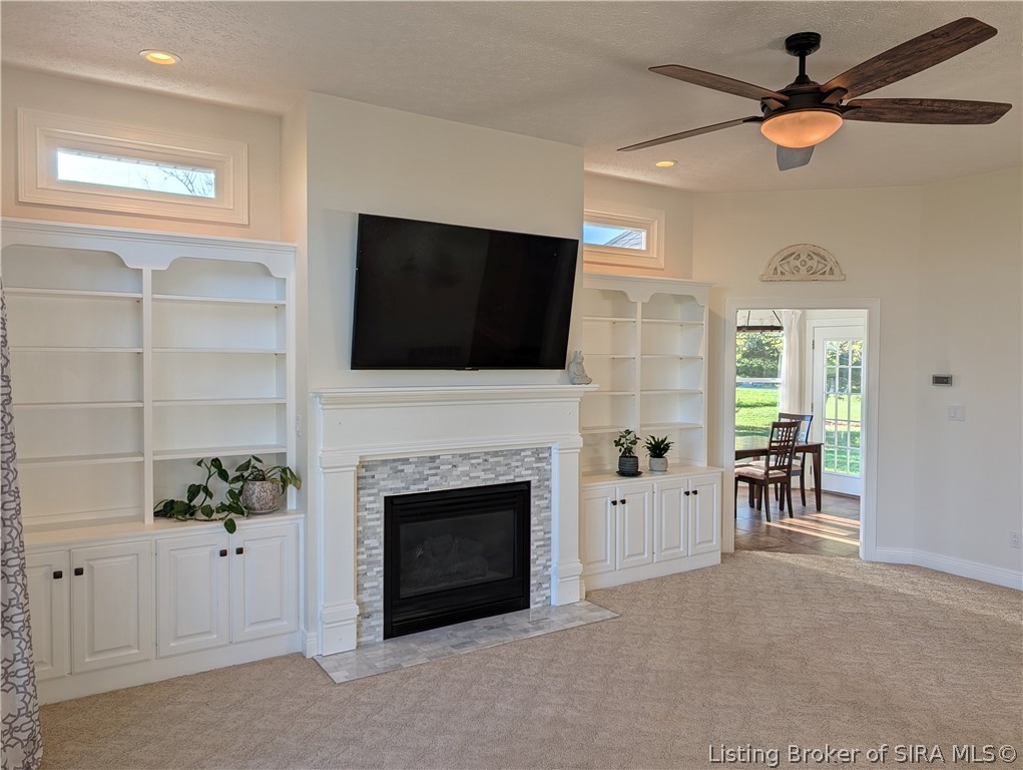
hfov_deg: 71.5
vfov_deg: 56.9
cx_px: 512
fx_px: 710
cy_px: 385
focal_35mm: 24
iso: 39
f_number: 1.68
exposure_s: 1/1337
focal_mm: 6.9
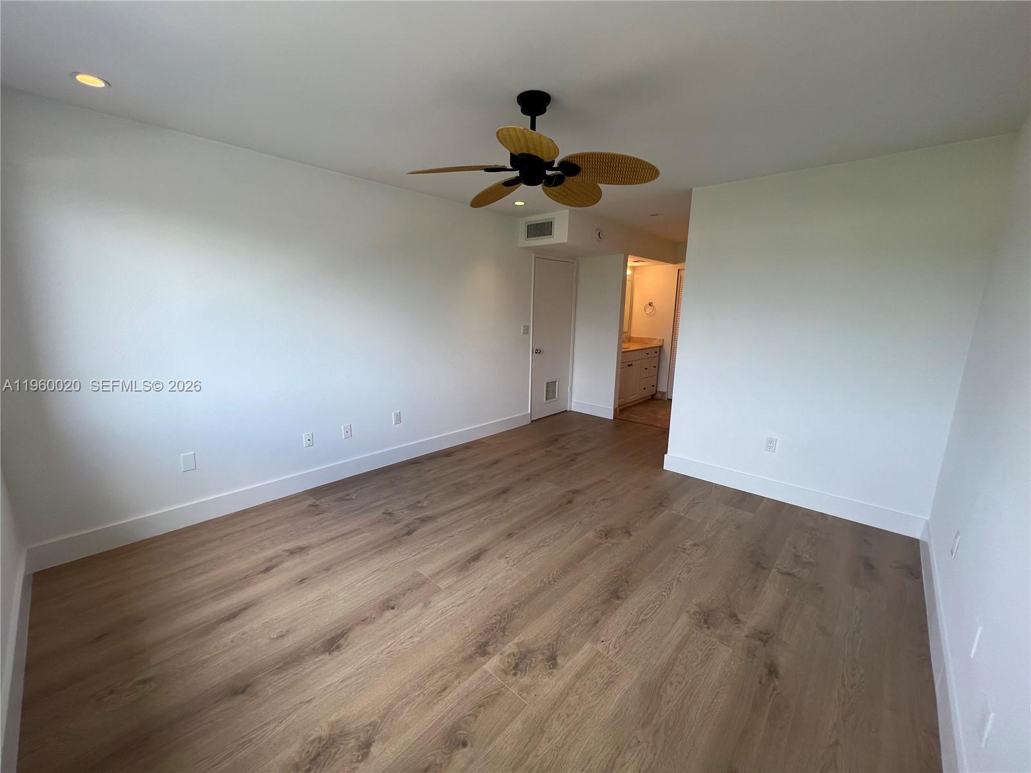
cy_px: 386
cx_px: 516
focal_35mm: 13
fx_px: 387
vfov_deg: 89.9
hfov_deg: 106.2
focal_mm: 1.57
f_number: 1.8
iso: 40
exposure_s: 1/120
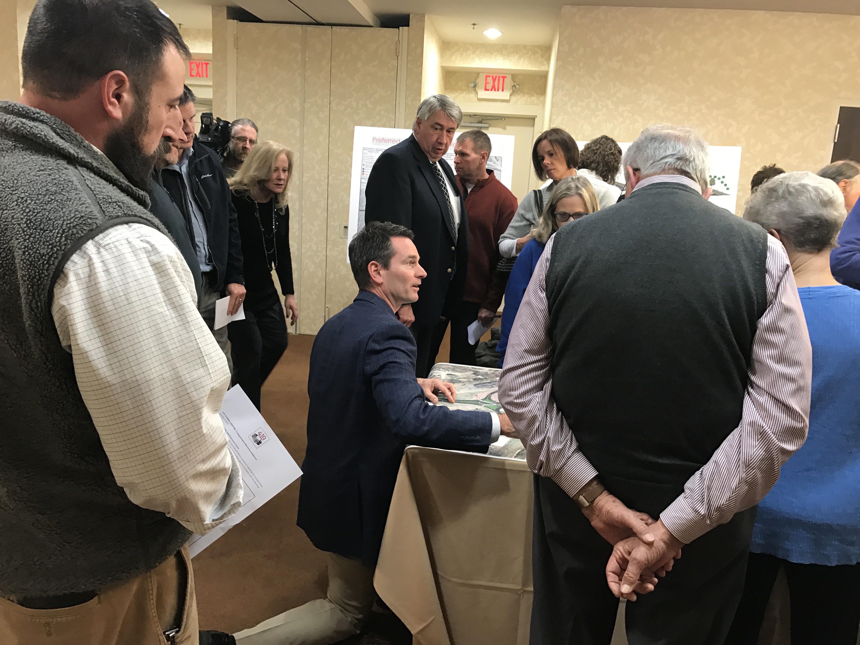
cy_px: 322
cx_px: 430
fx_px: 696
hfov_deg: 63.4
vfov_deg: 49.7
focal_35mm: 28
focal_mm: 3.99
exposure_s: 1/24
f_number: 1.8
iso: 40
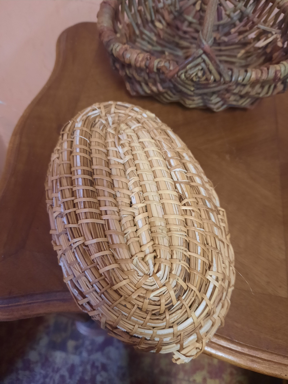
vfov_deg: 69.4
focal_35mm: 25
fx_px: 277
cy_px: 192
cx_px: 144
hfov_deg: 54.9
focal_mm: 4.6
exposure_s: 1/25
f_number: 2
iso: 400
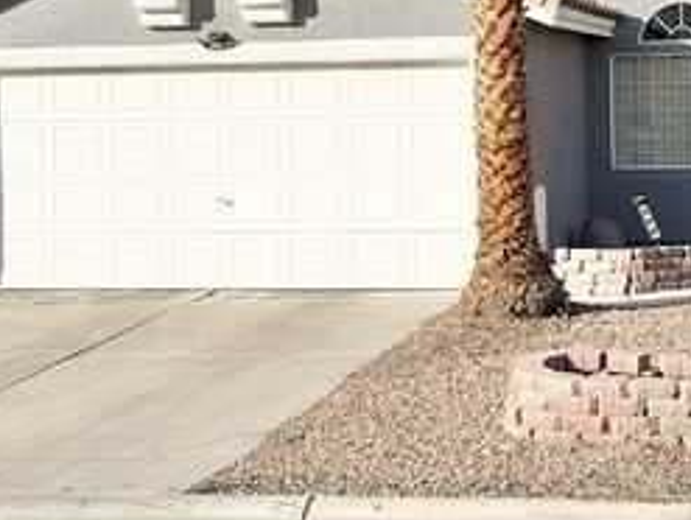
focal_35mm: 97
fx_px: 1939
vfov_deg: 15.2
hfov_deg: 20.1
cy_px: 91
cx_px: 509
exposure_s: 1/9901
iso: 80
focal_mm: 6.76
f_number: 1.78
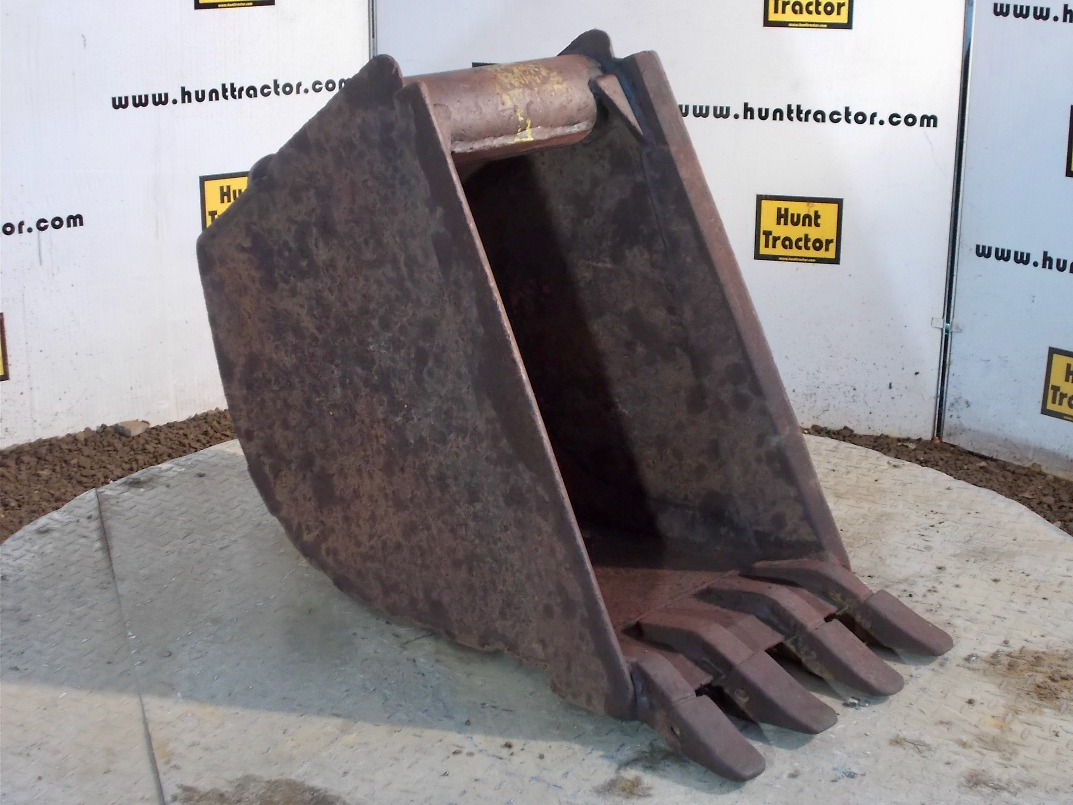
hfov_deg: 33.2
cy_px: 402
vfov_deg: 25.2
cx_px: 536
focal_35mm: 58
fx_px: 1798
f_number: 4.9
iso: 200
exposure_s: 1/8
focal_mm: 10.3
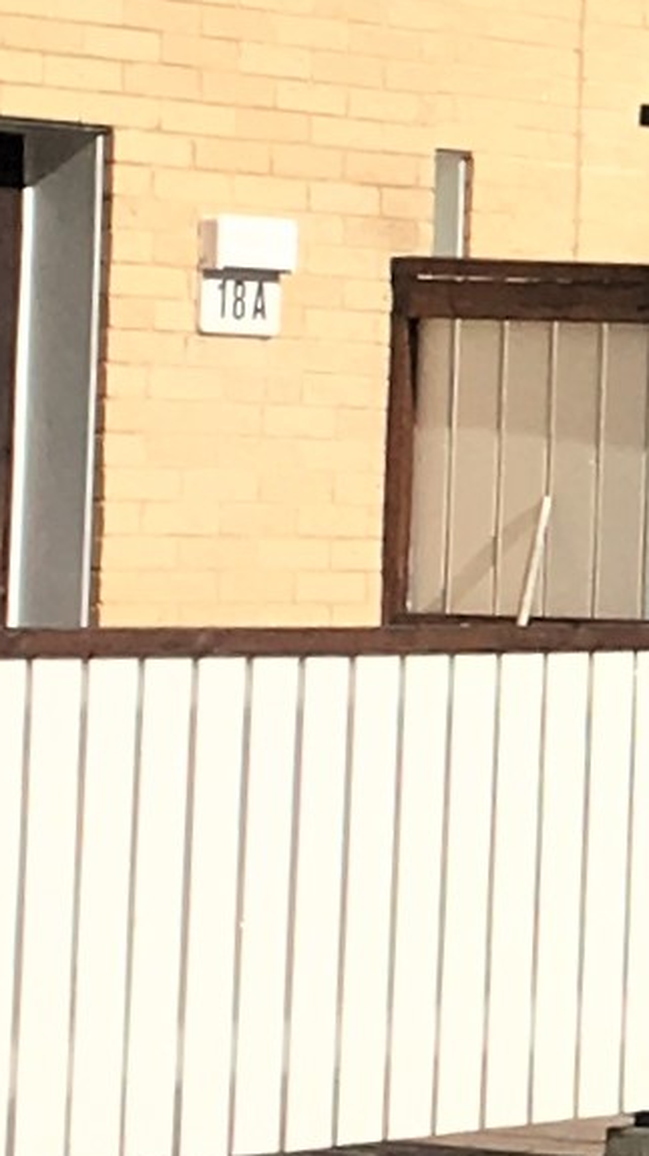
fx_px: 6339
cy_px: 323
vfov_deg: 10.4
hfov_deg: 5.3
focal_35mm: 207
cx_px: 2302
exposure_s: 1/4274
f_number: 2.2
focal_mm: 4.15
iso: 25
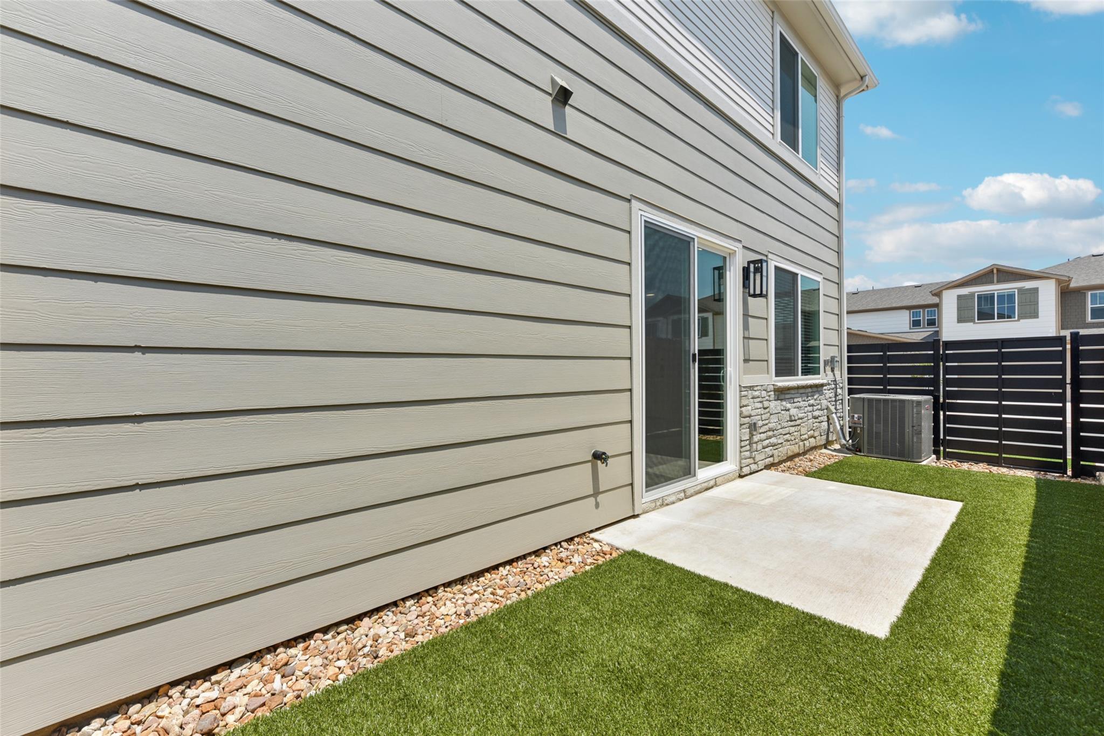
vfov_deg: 81.2
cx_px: 552
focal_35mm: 14
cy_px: 368
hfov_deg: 104.3
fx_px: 429
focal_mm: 14
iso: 100
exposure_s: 1/320
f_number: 8
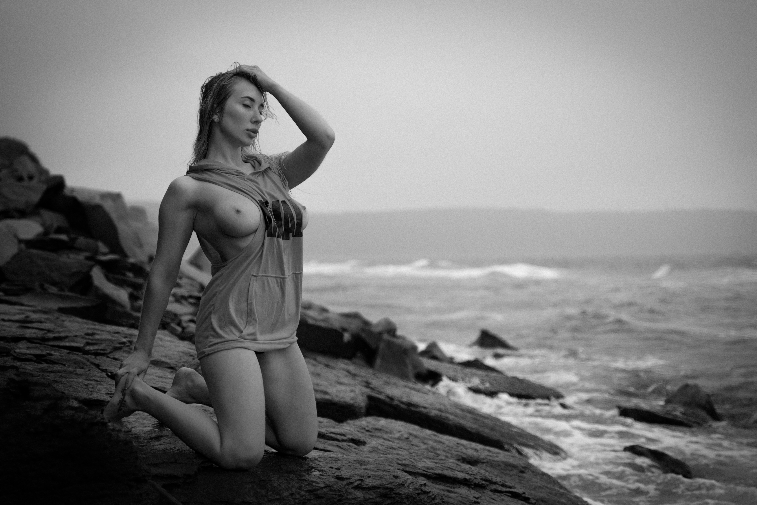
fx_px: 1283
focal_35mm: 61
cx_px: 375
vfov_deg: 22.3
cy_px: 255
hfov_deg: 32.9
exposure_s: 1/320
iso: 400
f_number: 2.8
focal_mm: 60
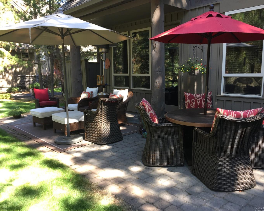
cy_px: 108
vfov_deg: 47.1
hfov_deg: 57.1
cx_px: 139
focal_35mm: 31
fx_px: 242
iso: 40
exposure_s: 1/120
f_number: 2.2
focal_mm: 4.15
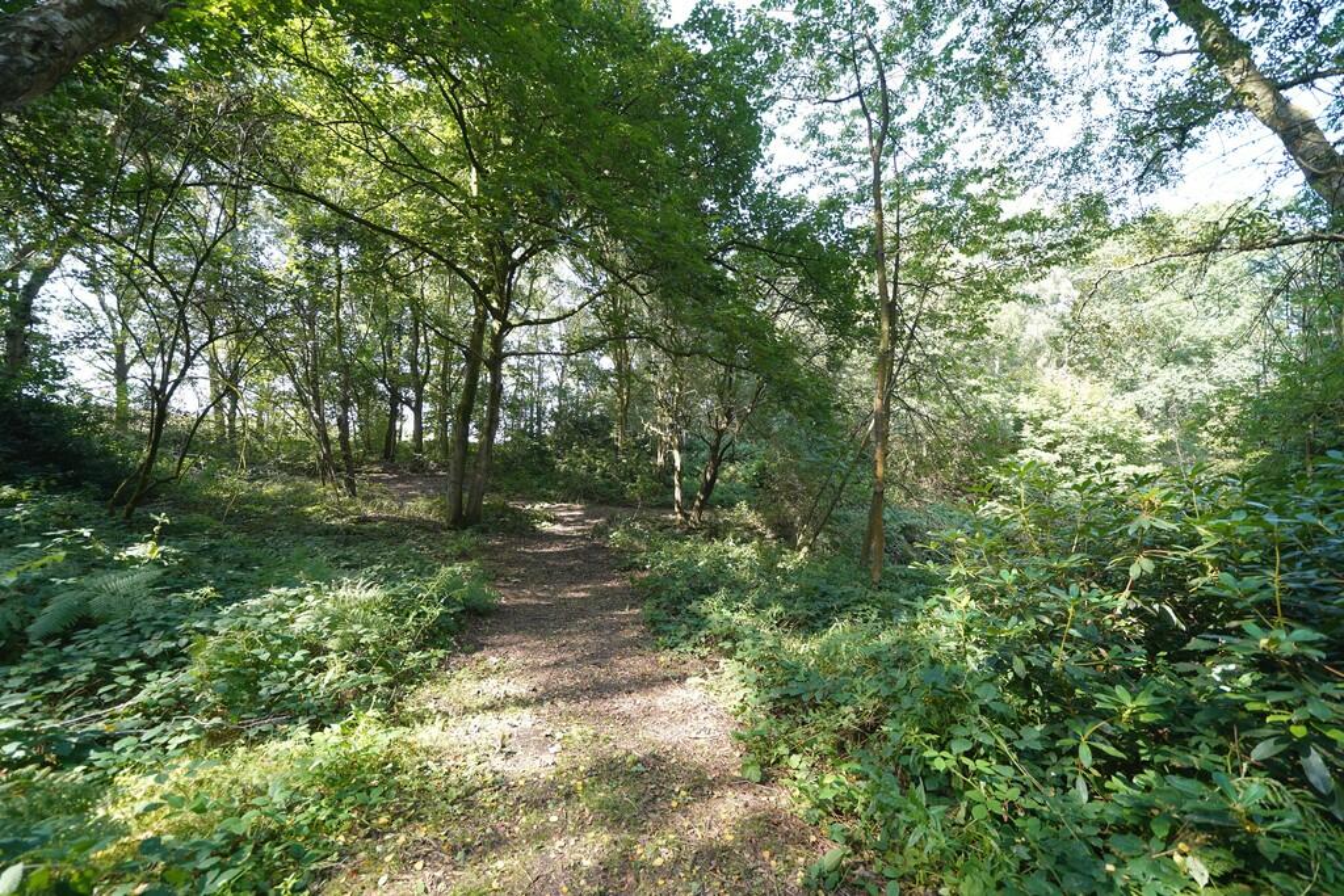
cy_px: 448
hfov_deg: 112.6
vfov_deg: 90.0
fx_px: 448
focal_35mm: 12
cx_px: 672
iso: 160
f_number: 4
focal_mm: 12
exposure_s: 1/60
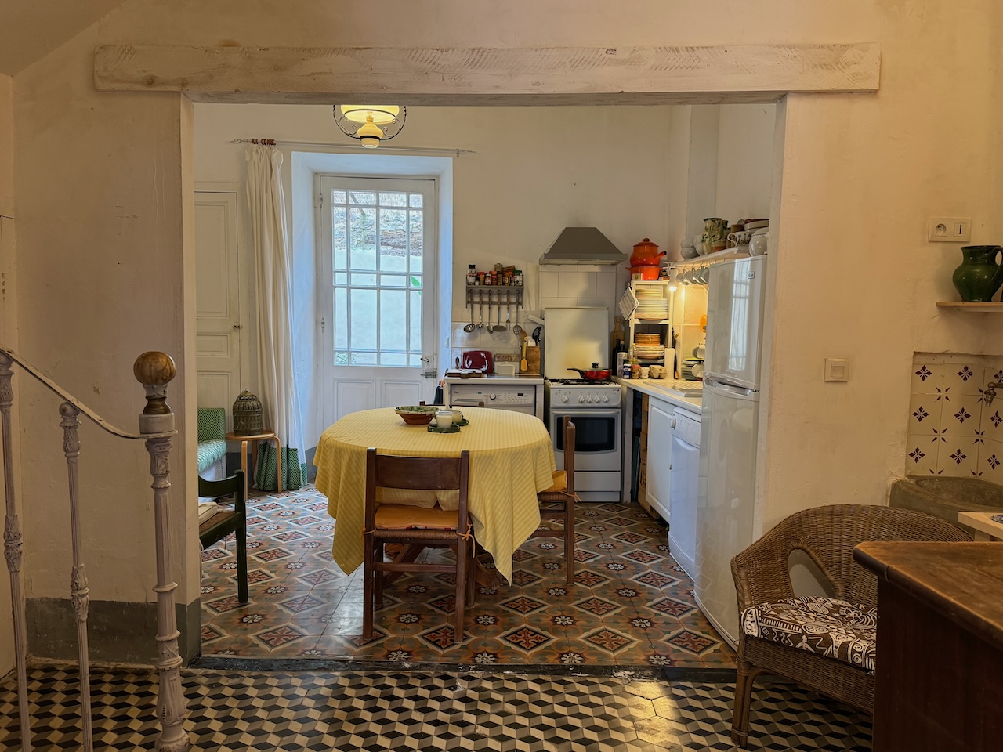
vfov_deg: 56.8
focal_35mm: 24
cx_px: 502
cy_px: 376
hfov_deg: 71.6
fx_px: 695
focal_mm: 6.76
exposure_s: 1/50
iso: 200
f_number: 1.78
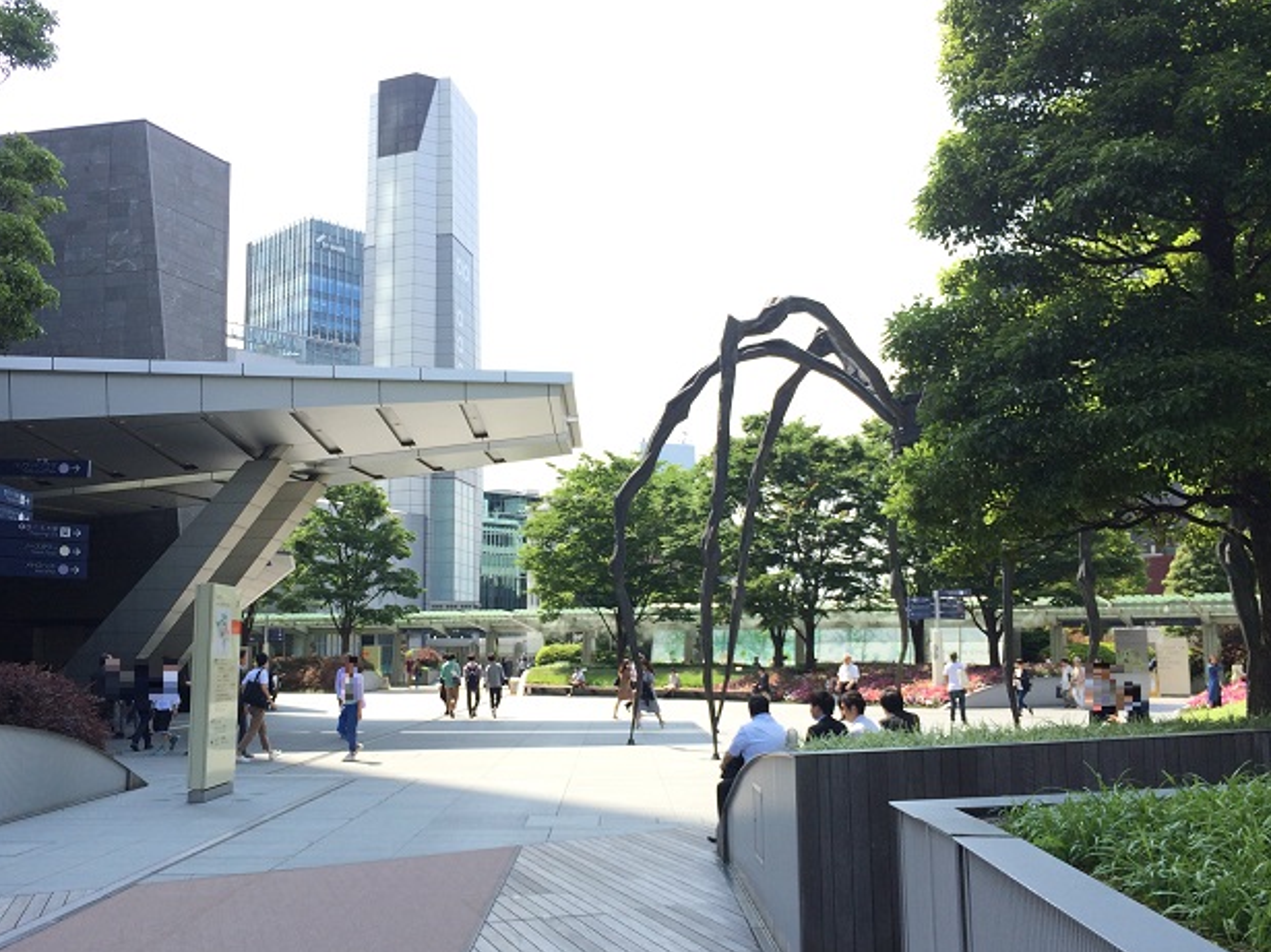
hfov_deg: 55.2
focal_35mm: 33
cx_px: 556
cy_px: 490
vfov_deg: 42.9
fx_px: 1211
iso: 32
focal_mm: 4.15
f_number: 2.2
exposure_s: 1/684
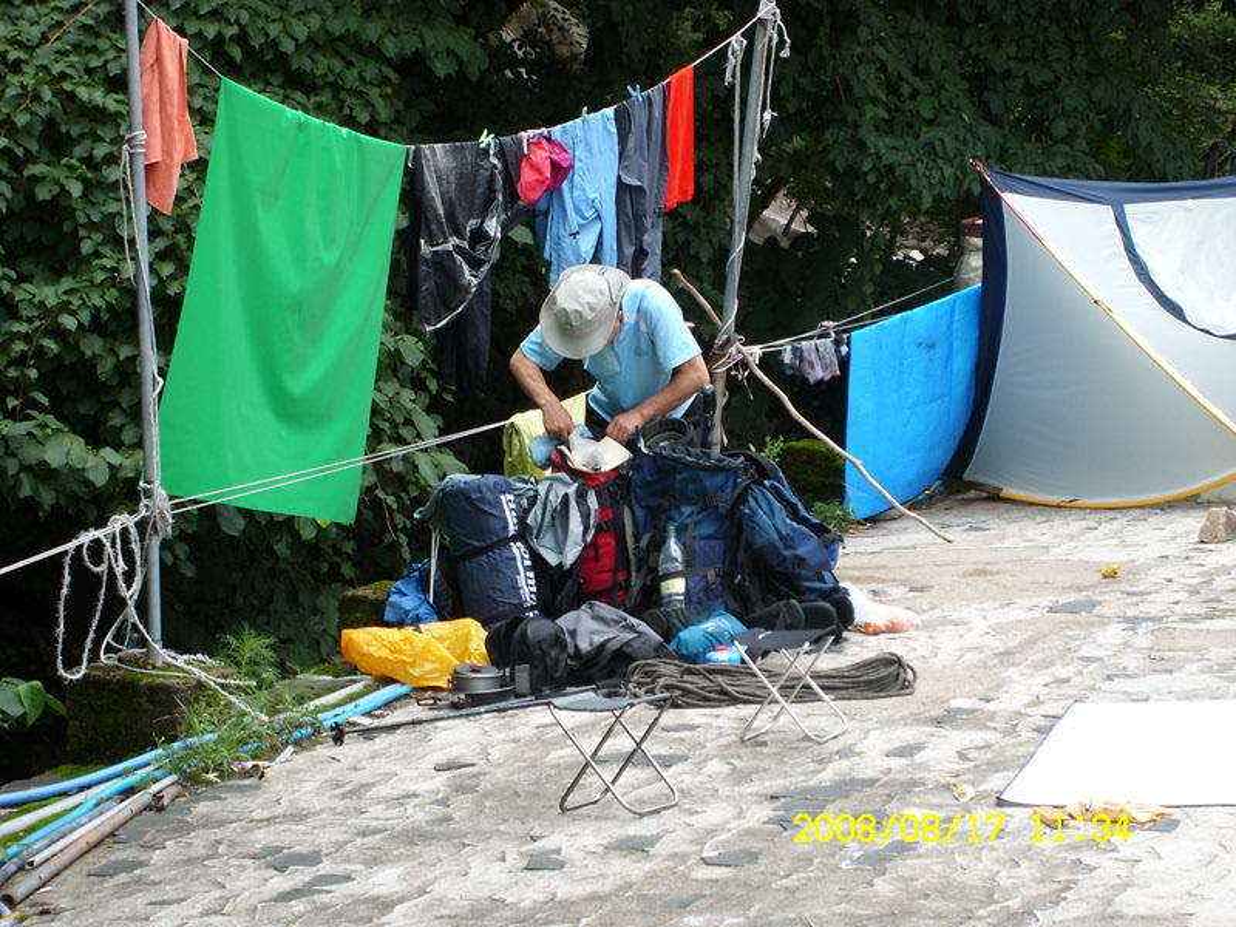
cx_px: 618
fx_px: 3749
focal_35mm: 105
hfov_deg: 18.7
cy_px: 464
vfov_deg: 14.1
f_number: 4.9
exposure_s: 1/135
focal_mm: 17.4
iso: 50
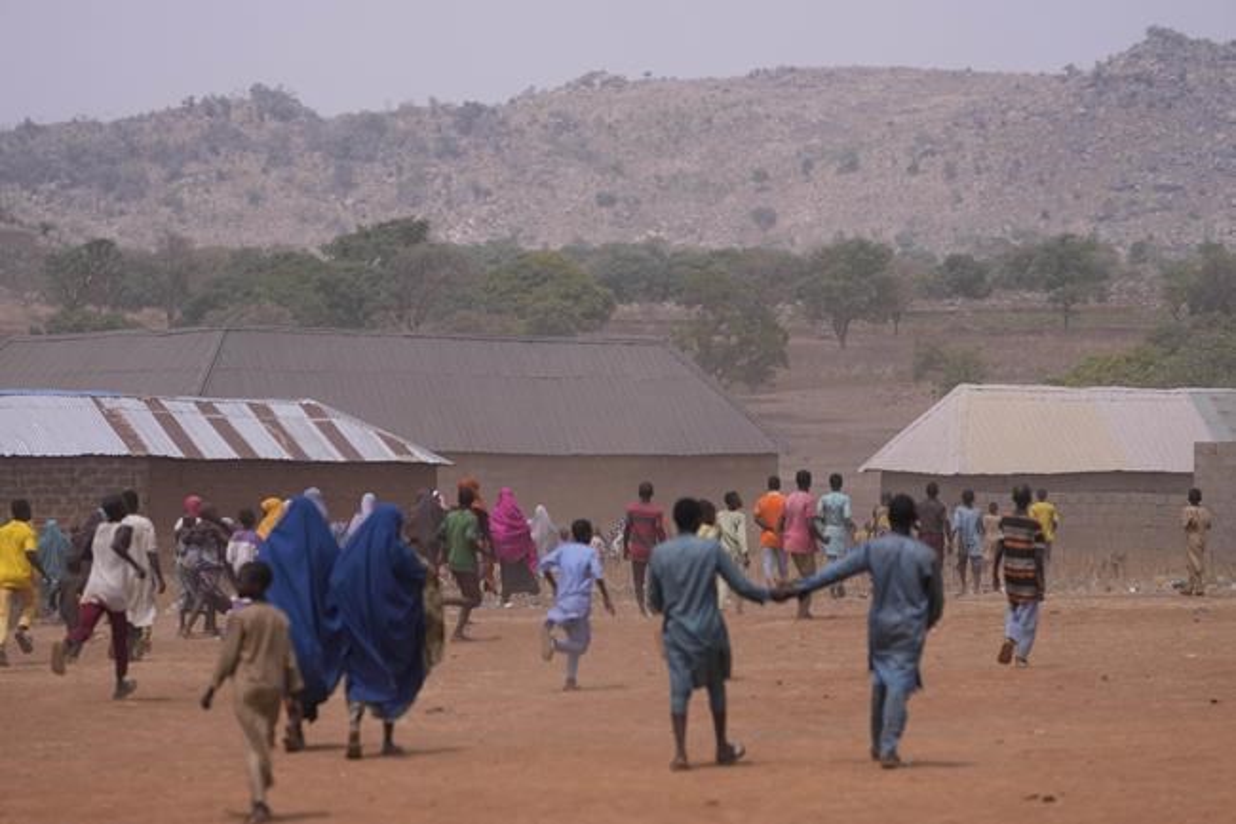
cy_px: 412
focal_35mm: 200
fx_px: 6865
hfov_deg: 10.3
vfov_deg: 6.9
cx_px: 618
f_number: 4.5
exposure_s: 1/6400
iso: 800
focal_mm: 200
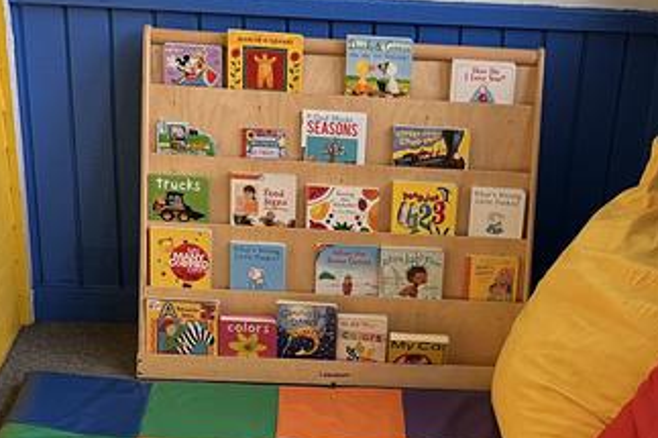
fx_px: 1224
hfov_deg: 30.0
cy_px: 375
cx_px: 409
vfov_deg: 20.0
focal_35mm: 67
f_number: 1.5
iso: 125
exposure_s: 1/60
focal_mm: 5.7
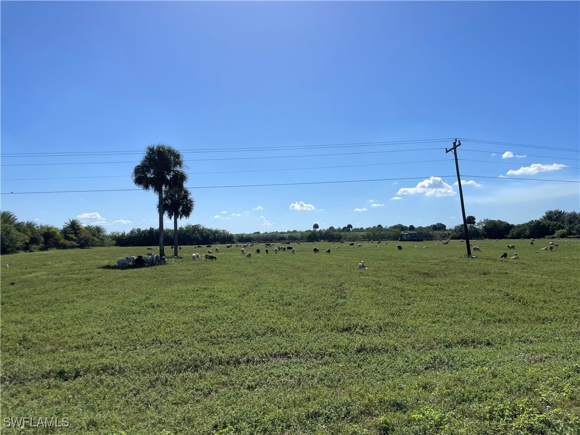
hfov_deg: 67.3
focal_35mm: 26
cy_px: 218
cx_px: 290
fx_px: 436
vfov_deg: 53.1
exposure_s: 1/7299
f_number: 1.6
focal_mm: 4.2
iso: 32
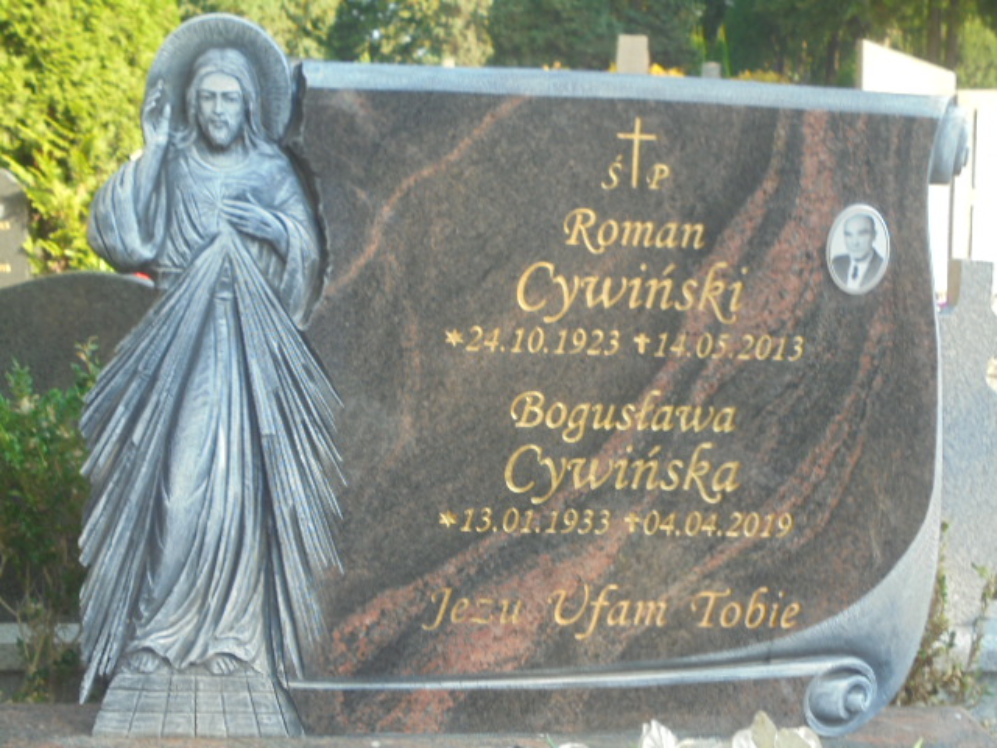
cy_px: 374
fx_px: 1411
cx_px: 498
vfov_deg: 29.7
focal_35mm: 49
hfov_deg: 38.9
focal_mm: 8.9
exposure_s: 1/80
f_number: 4.8
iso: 100
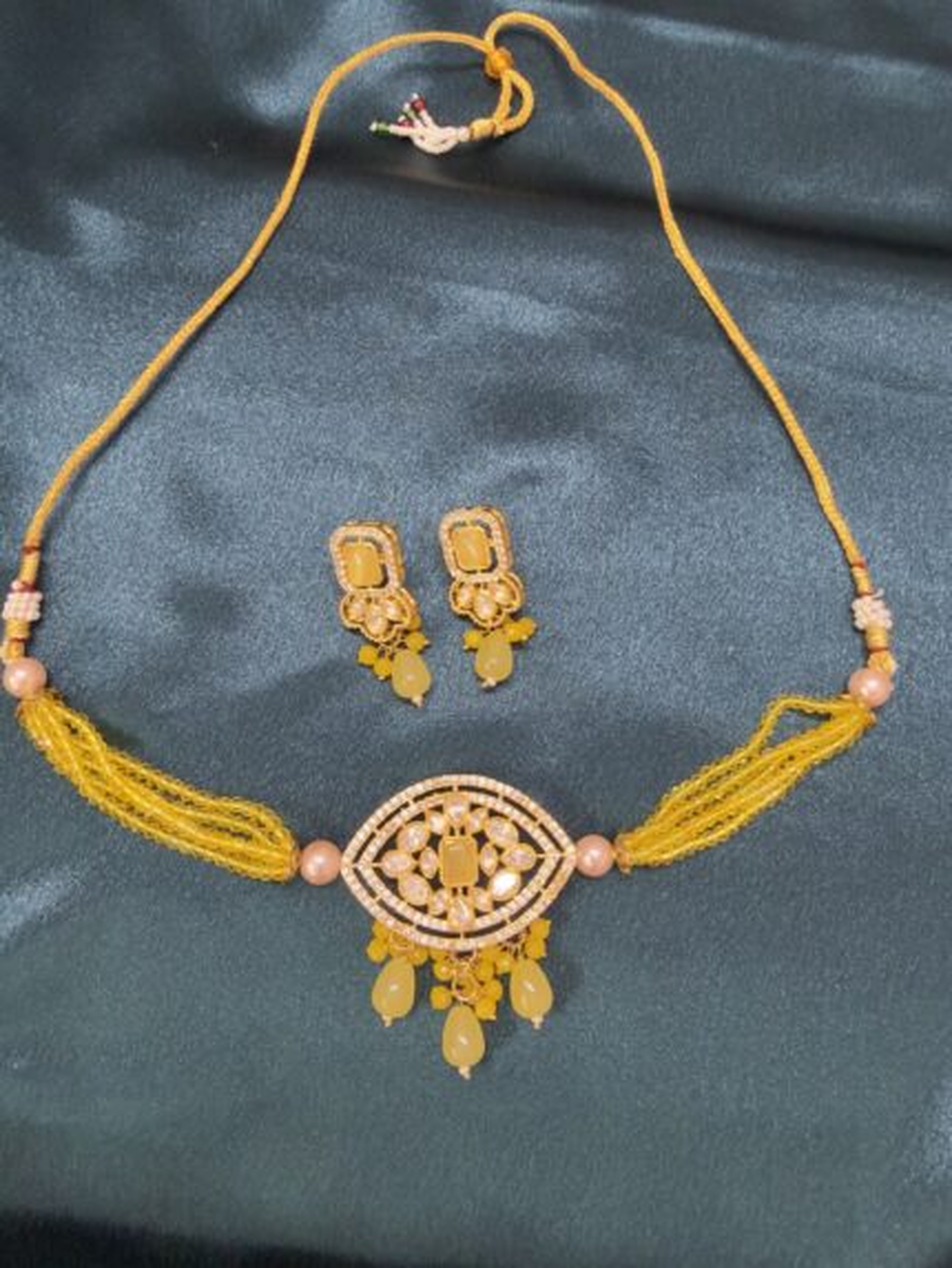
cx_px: 476
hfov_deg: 56.8
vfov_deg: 71.6
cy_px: 634
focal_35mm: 24
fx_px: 880
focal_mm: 2.22
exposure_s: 1/50
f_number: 2.2
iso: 320
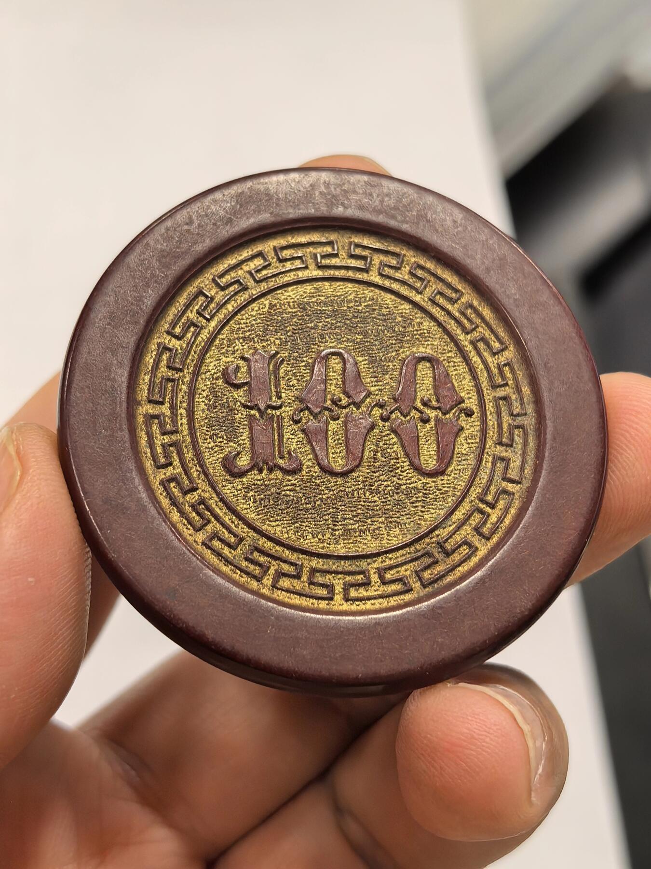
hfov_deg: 27.0
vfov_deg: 35.5
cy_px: 434
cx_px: 326
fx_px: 1354
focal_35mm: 54
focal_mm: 6.98
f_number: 2
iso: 250
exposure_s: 1/100
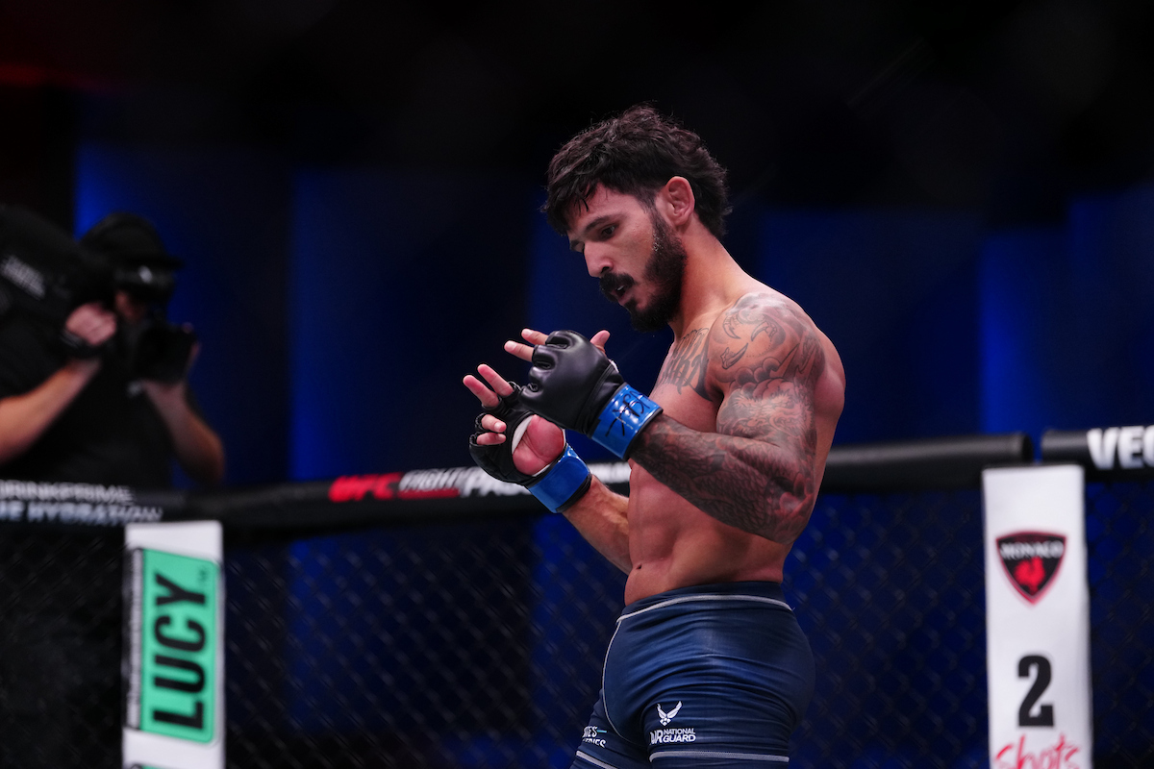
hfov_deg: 16.9
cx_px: 577
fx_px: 3878
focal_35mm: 121
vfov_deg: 11.3
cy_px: 384
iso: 2500
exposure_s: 1/800
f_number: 2.8
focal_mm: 121
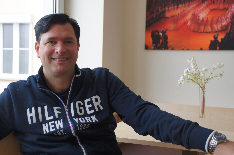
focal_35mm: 52
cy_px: 78
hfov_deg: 37.9
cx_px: 117
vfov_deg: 25.7
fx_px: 341
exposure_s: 1/60
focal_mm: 35
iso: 160
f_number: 4.5
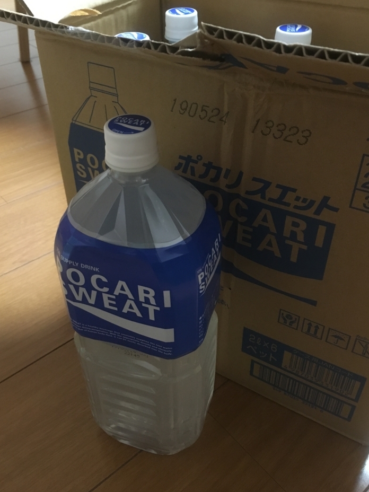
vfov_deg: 56.7
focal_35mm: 32
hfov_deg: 44.2
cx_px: 181
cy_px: 226
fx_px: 455
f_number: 2.2
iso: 250
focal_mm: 4.15
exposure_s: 1/15
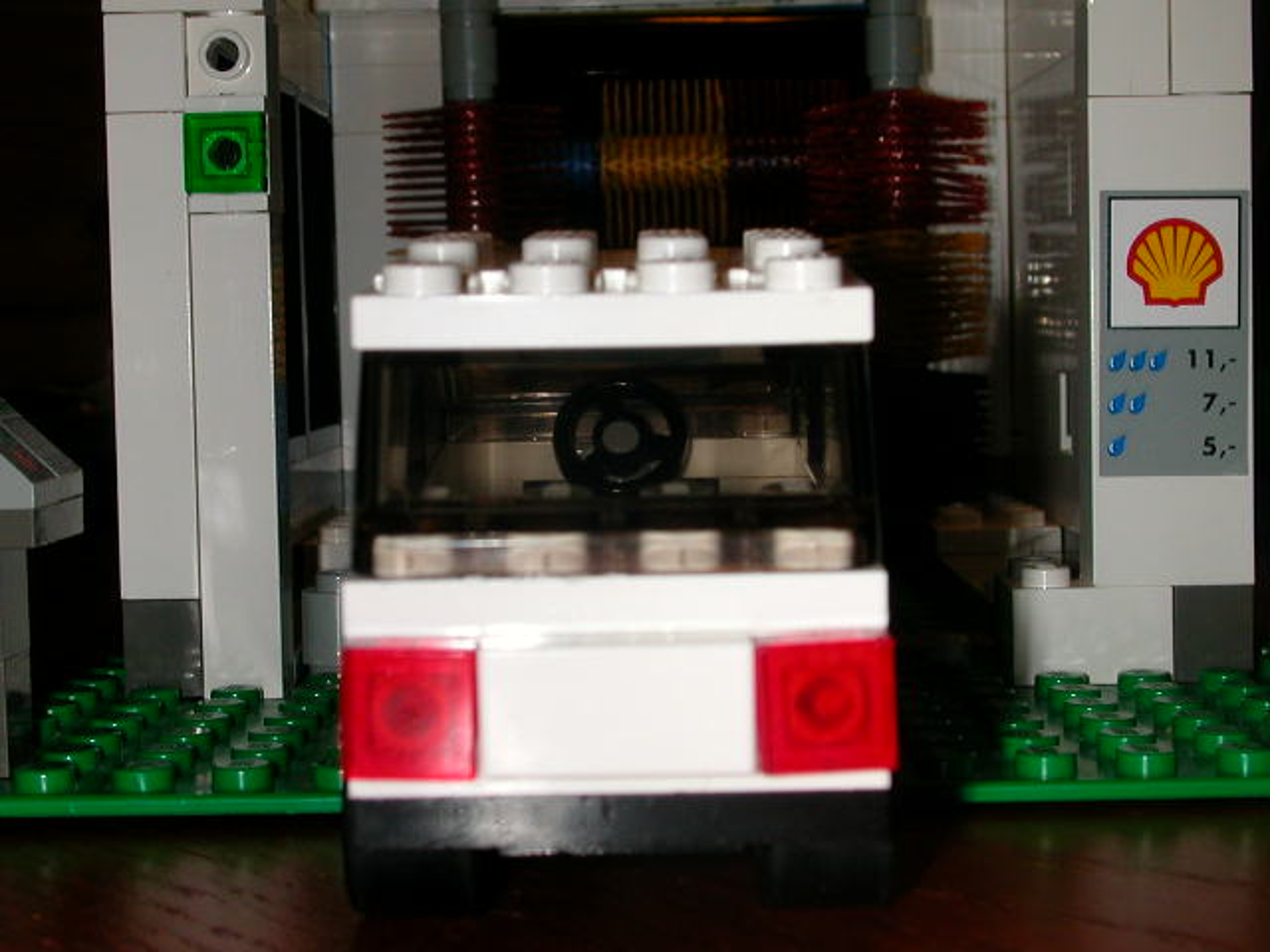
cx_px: 635
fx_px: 2348
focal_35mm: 64
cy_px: 476
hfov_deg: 30.3
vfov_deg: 22.9
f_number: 5.9
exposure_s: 1/59.9
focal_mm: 9.7
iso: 100
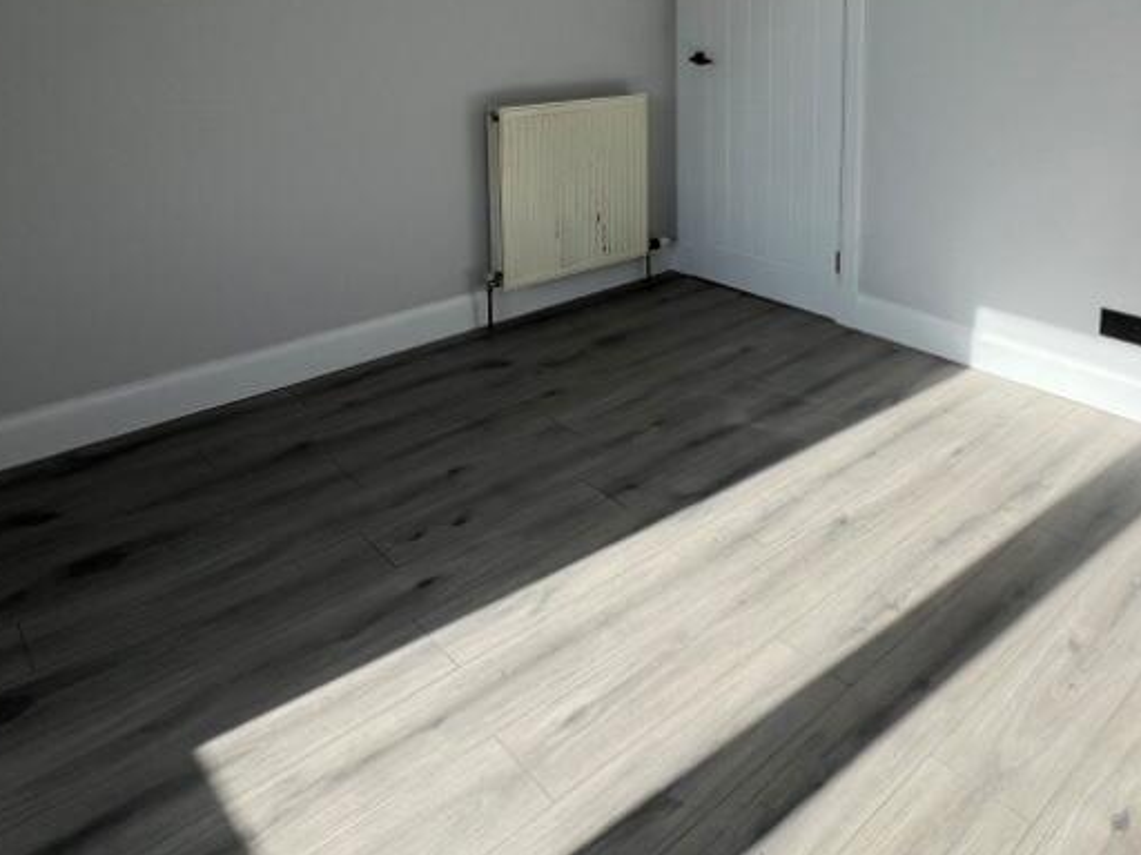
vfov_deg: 48.4
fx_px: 857
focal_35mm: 26
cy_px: 114
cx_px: 751
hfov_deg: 65.7
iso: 32
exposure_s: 1/1085
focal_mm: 1.57
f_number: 1.8
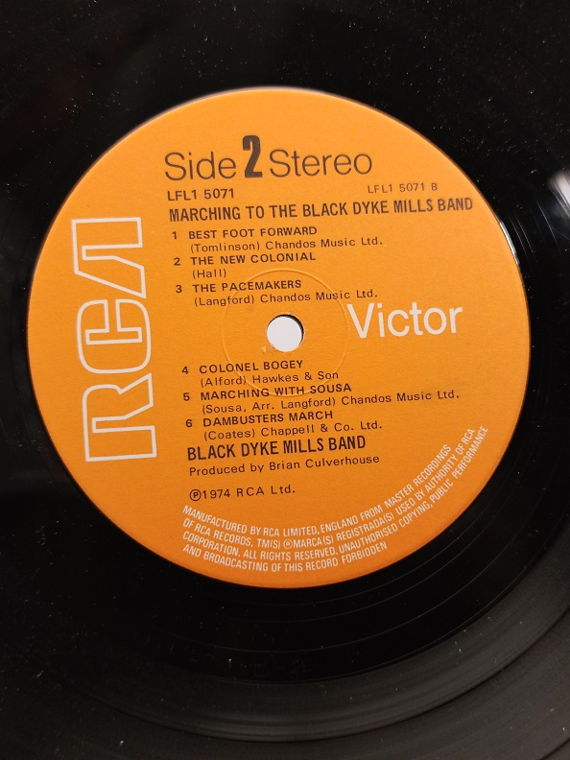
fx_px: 1054
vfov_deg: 39.7
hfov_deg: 30.3
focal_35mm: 48
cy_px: 380
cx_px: 285
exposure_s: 1/60
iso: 477
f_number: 1.69
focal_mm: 6.72
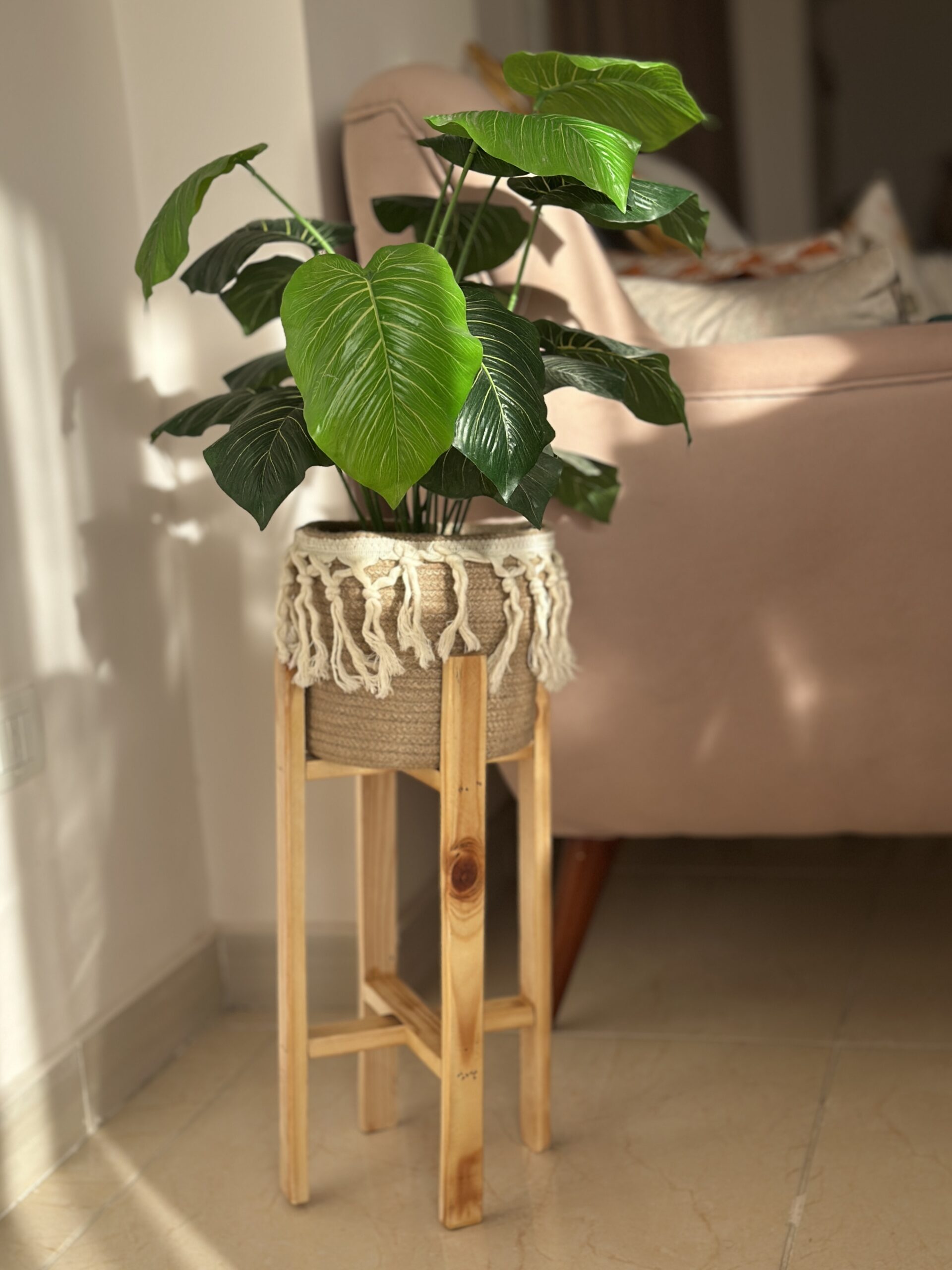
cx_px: 476
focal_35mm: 48
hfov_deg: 30.3
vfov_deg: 39.7
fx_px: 1760
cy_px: 635
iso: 100
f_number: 1.78
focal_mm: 6.86
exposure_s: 1/121
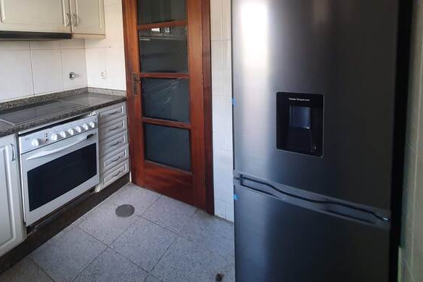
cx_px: 146
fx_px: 223
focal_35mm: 19
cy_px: 68
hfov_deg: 84.3
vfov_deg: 60.8
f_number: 2.2
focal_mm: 1.8
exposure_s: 1/50
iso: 200
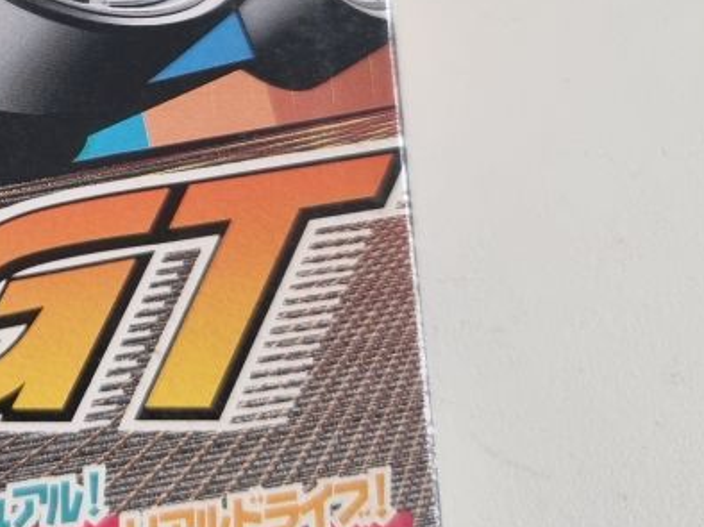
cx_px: -123
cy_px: 73
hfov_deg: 26.4
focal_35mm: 66
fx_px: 1341
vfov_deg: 21.8
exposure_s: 1/100
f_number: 1.8
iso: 200
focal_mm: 5.4
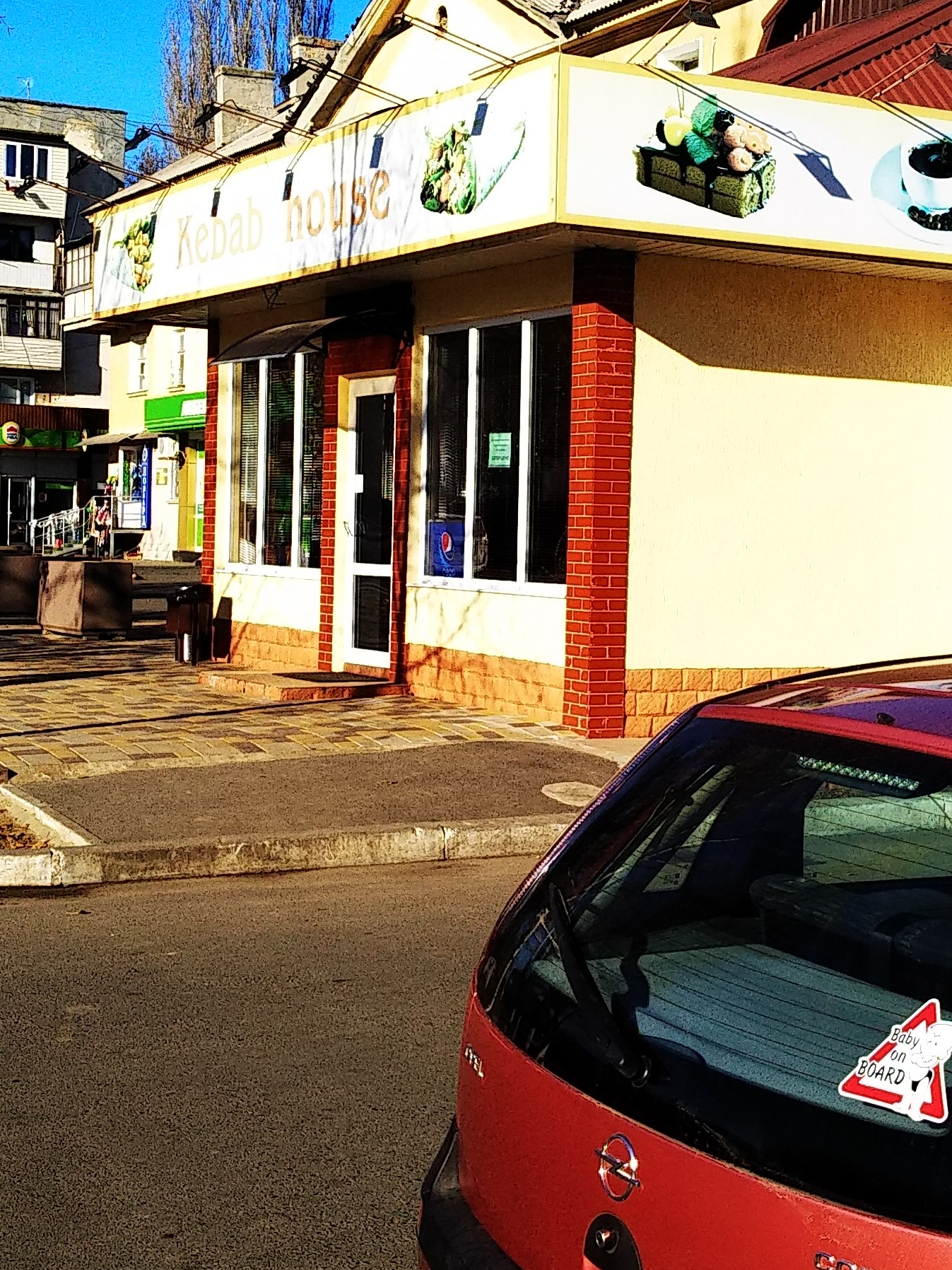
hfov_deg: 29.5
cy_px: 555
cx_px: 606
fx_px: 1797
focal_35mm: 49
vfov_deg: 38.8
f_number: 2.2
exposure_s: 1/1389
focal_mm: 3.81
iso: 100
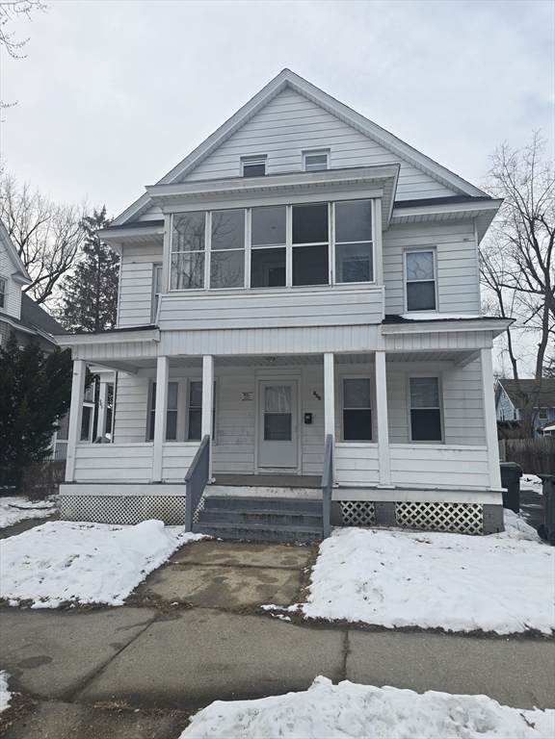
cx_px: 278
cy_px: 370
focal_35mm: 23
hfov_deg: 58.9
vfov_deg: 73.9
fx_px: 492
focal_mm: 6.3
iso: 12
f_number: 1.7
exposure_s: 1/360
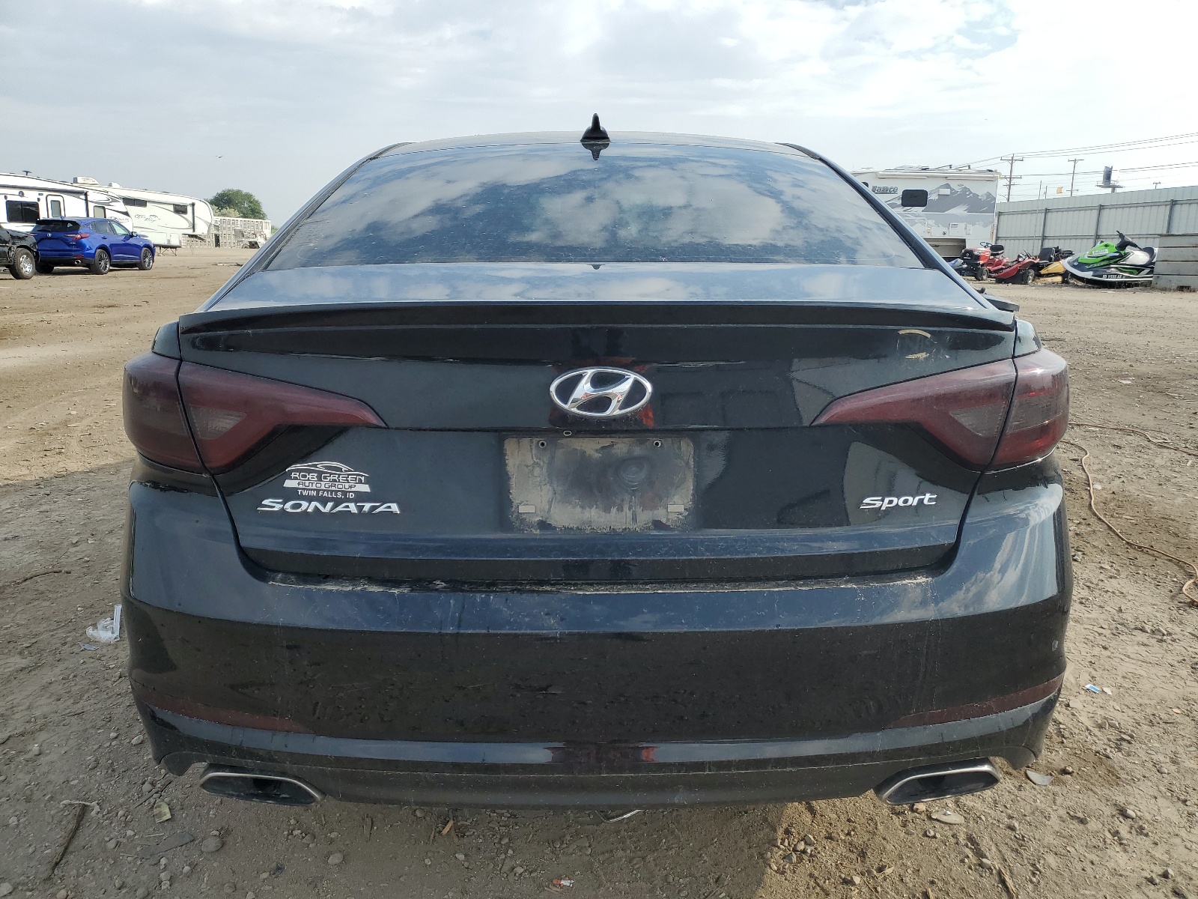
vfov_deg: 53.1
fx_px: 900
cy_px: 450
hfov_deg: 67.3
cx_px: 599
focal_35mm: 26
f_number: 1.5
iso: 50
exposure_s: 1/2000
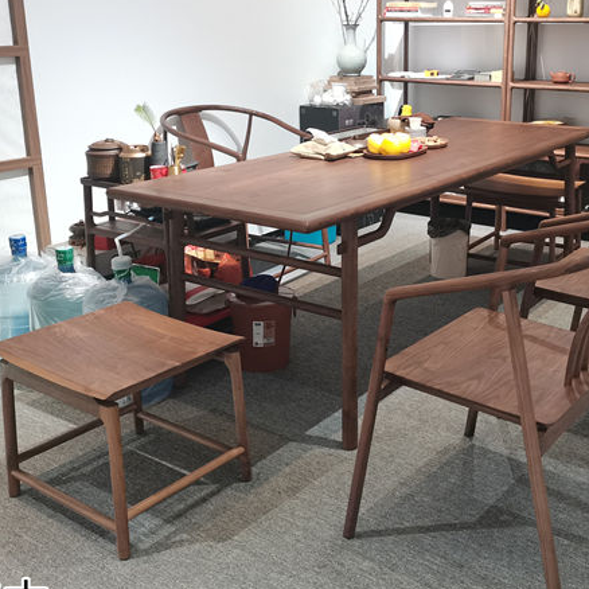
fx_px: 809
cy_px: 234
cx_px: 397
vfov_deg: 39.8
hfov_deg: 39.5
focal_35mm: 42
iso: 250
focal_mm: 5.58
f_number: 1.8
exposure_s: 1/50
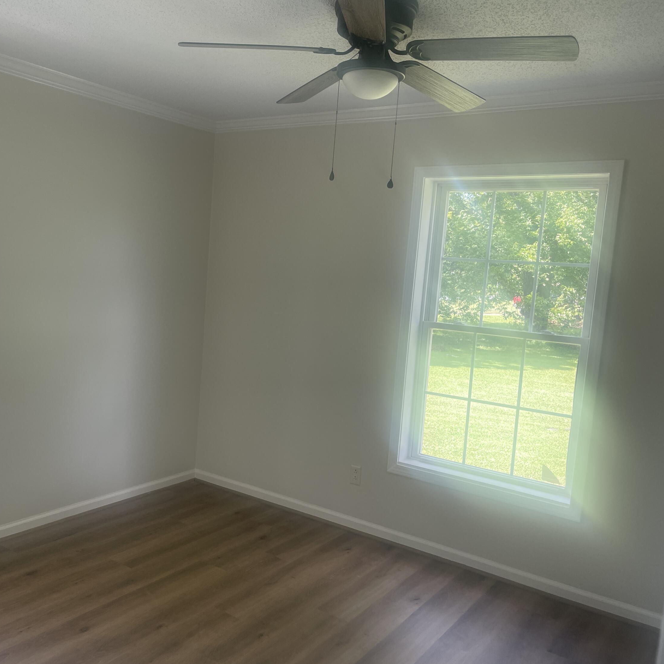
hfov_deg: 53.8
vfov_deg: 54.0
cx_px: 284
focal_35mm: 30
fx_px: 651
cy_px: 332
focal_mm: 5.1
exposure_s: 1/121
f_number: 1.6
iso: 40
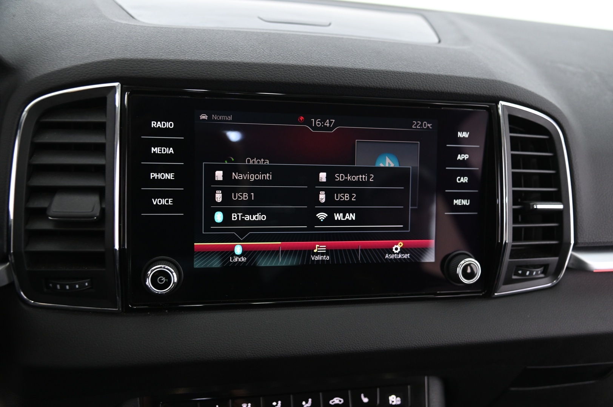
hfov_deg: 55.8
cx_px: 306
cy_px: 204
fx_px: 578
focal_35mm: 34
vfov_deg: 38.8
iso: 2000
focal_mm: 34
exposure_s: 1/25
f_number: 4
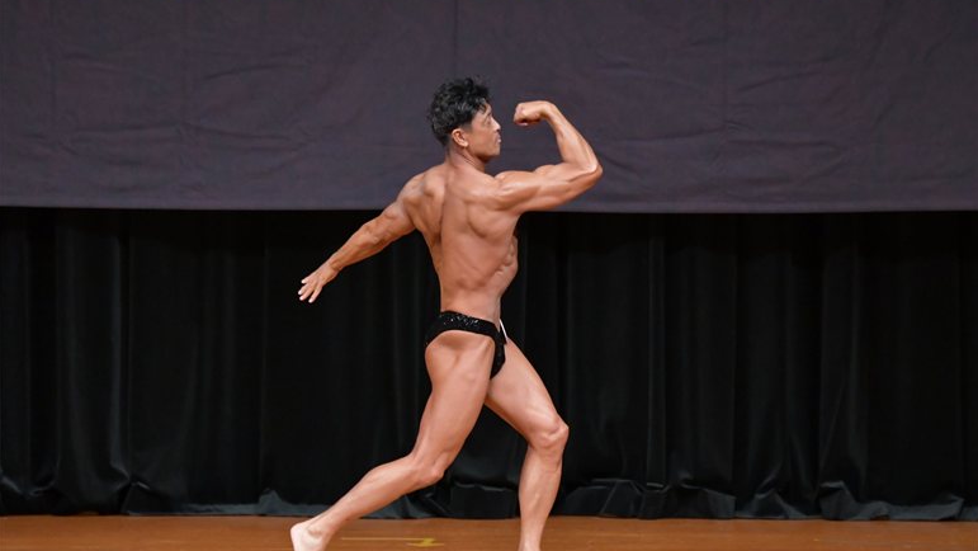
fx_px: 7366
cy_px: 310
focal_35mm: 284
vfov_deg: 4.3
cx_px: 489
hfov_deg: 7.6
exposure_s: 1/400
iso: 5000
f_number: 5.6
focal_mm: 180
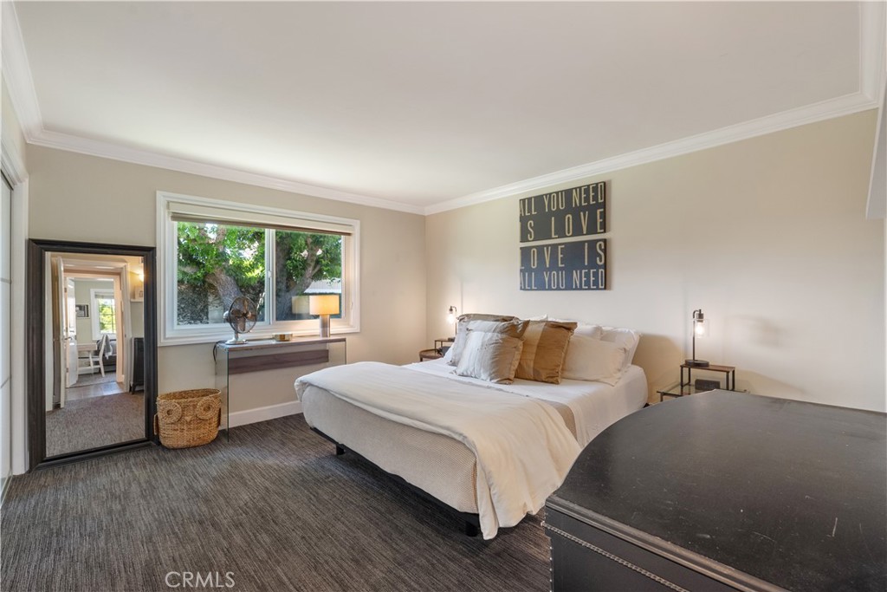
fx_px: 407
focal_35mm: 16
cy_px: 296
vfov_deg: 72.1
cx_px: 444
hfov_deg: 95.0
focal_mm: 16.5
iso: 800
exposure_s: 1/6
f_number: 8
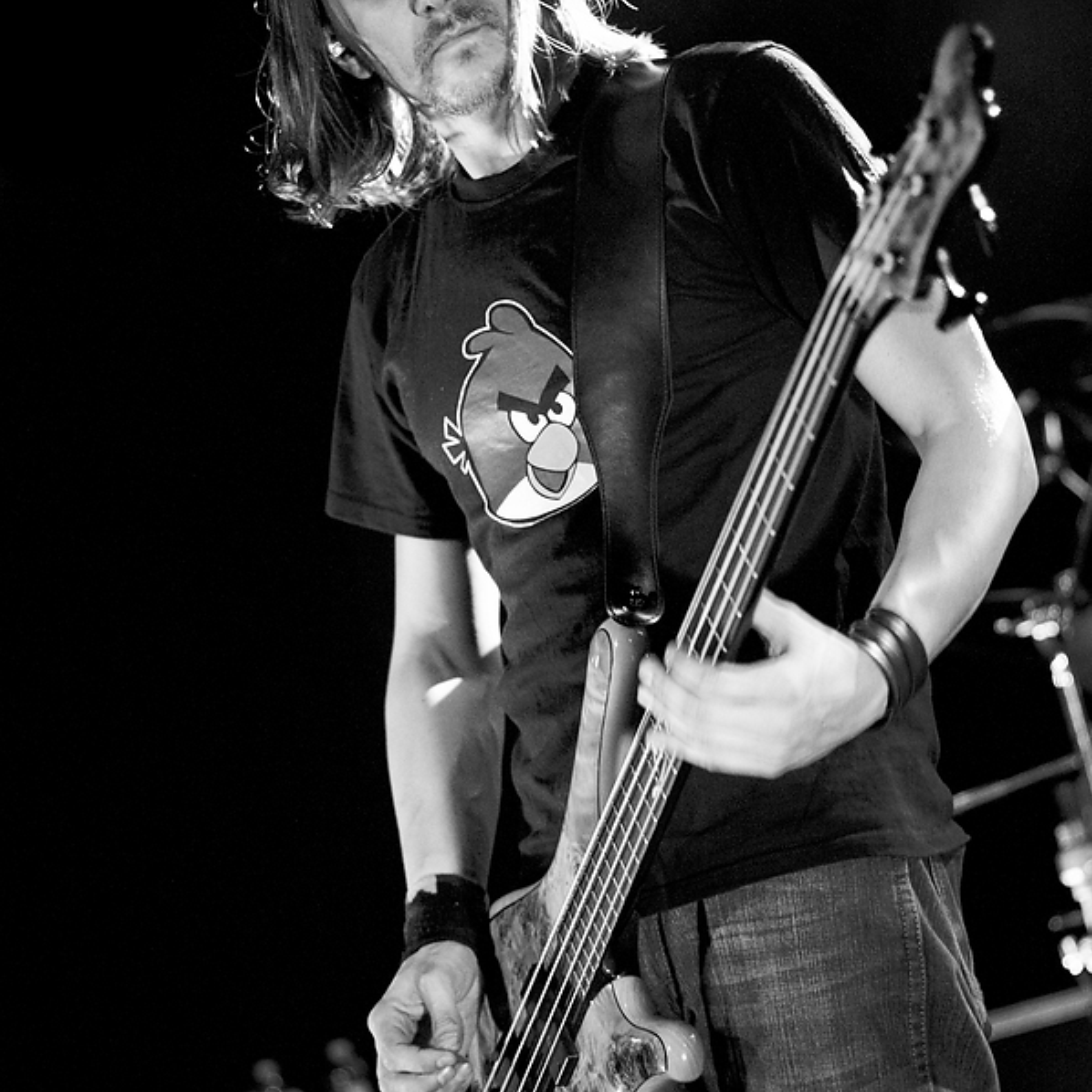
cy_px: 531
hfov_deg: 18.1
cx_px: 546
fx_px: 3426
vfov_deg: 18.1
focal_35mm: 96
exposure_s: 1/125
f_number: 2
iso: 800
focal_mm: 50
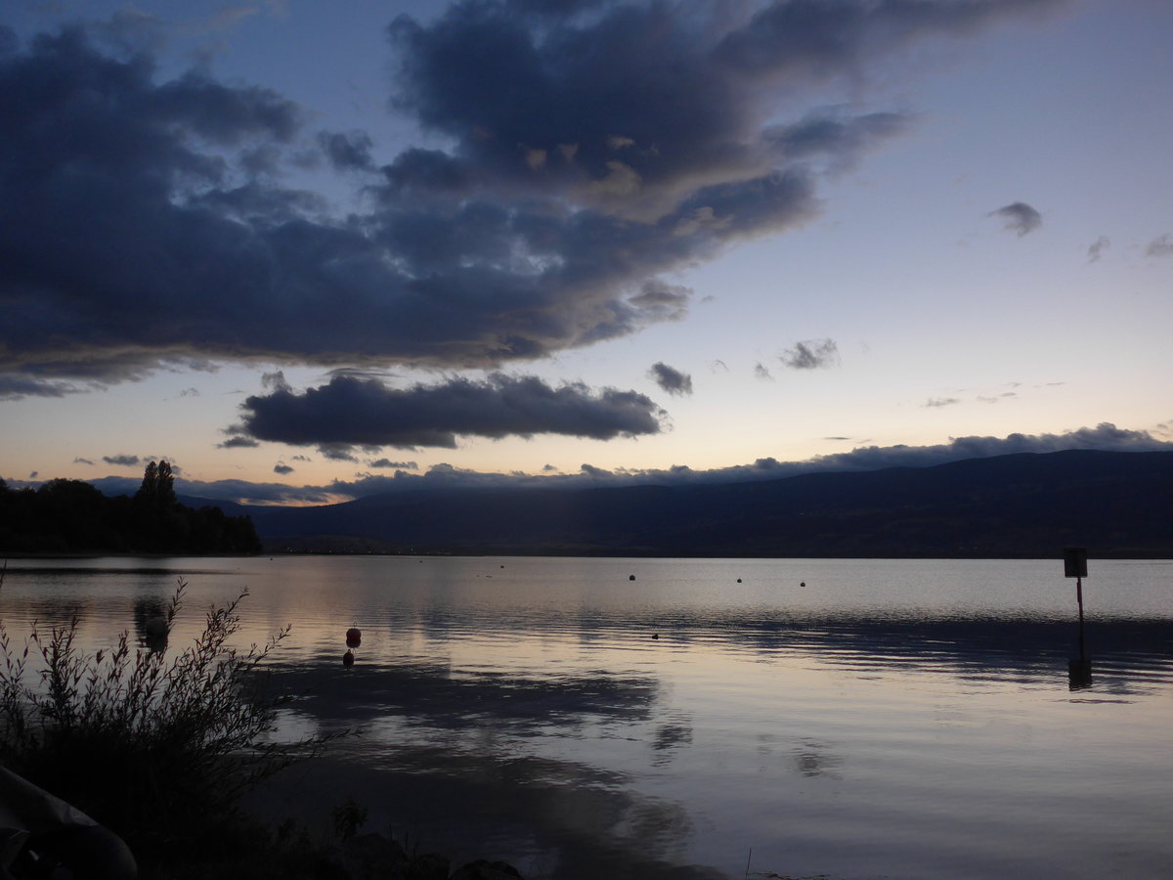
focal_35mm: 29
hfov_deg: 61.7
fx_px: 983
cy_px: 440
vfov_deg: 48.2
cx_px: 586
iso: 160
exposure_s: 1/60
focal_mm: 6
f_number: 2
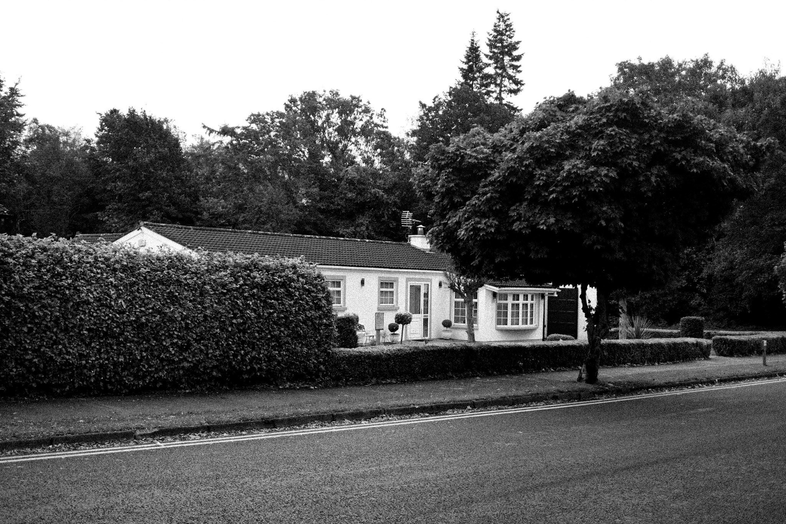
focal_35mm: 41
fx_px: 895
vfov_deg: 32.6
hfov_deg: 47.4
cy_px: 262
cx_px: 393
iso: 200
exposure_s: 1/180
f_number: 2.8
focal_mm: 27
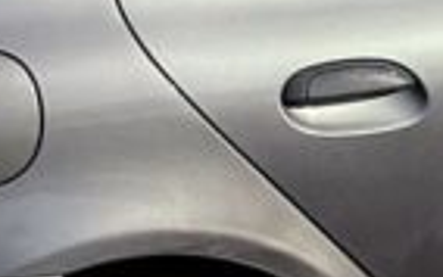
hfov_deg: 13.0
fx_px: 1873
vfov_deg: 8.4
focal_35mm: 155
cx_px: 599
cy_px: -56
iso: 32
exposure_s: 1/3205
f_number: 1.6
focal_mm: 4.2
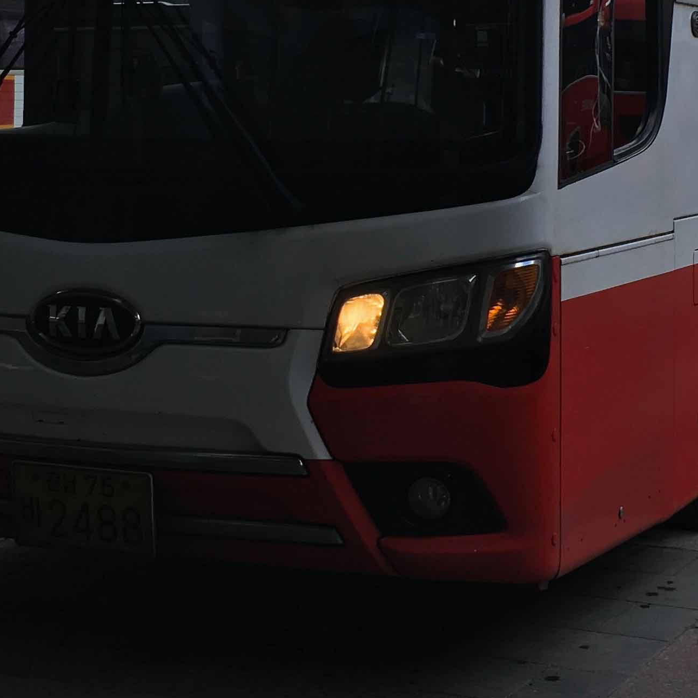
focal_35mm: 80
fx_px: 1825
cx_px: 457
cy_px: 69
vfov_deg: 21.2
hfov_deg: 21.6
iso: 25
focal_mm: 4.15
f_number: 2.2
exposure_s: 1/845
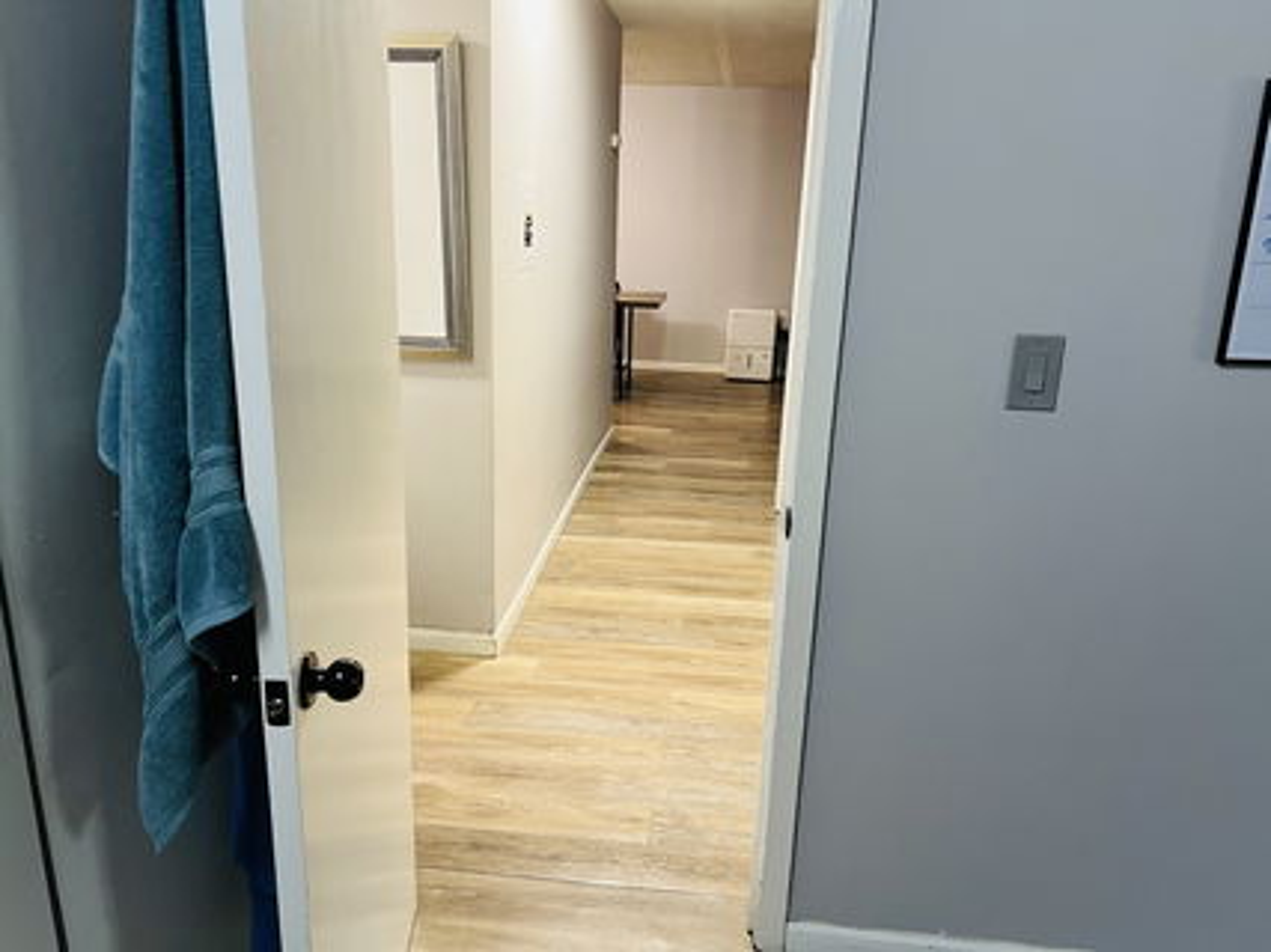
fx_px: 954
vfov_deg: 53.0
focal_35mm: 26
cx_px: 636
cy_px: 476
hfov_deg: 67.3
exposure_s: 1/60
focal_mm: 5.7
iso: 200
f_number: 1.5
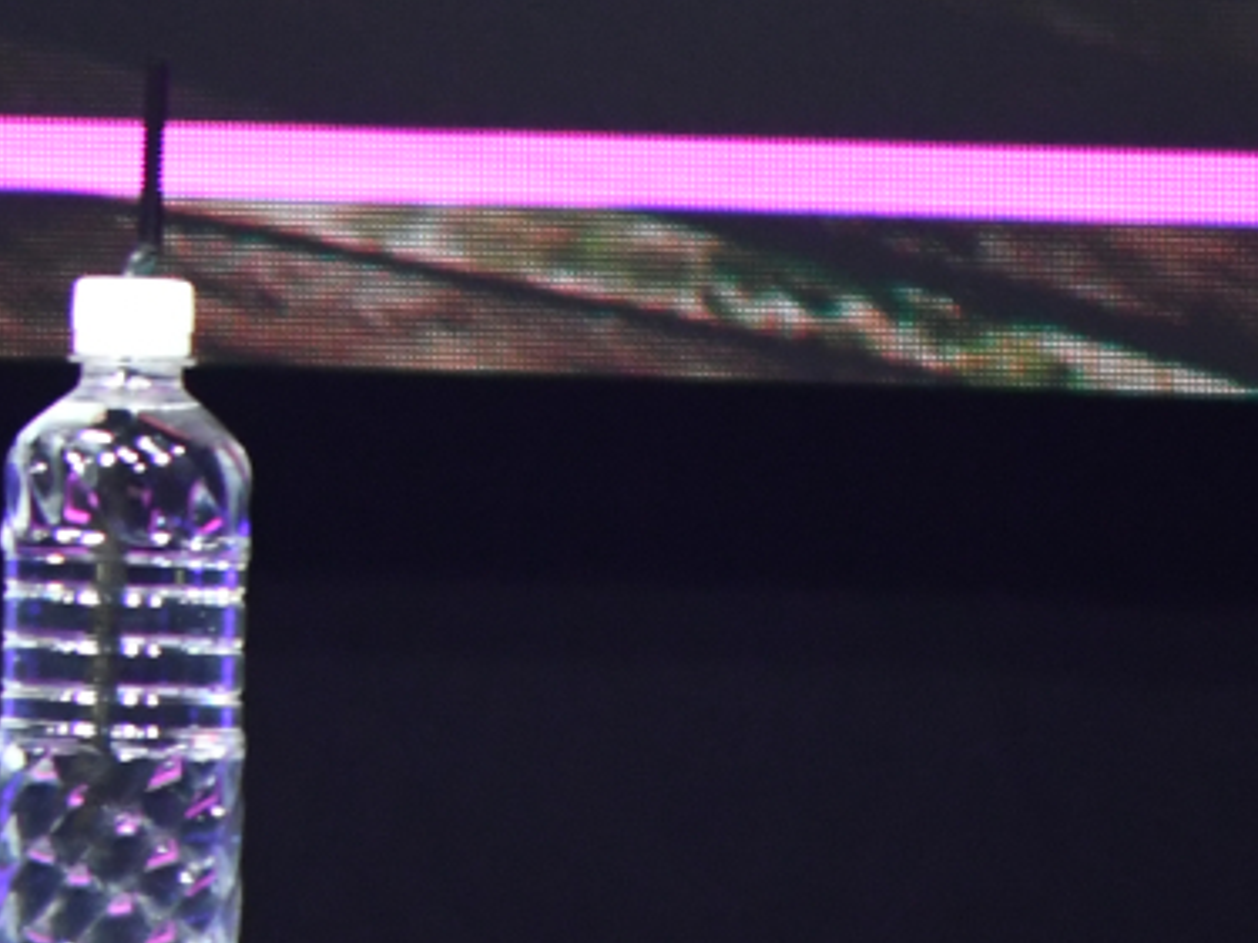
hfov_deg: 1.6
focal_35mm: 1246
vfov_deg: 1.2
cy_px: -292
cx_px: -1325
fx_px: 45267
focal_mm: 200
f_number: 8
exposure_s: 1/60
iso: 2000
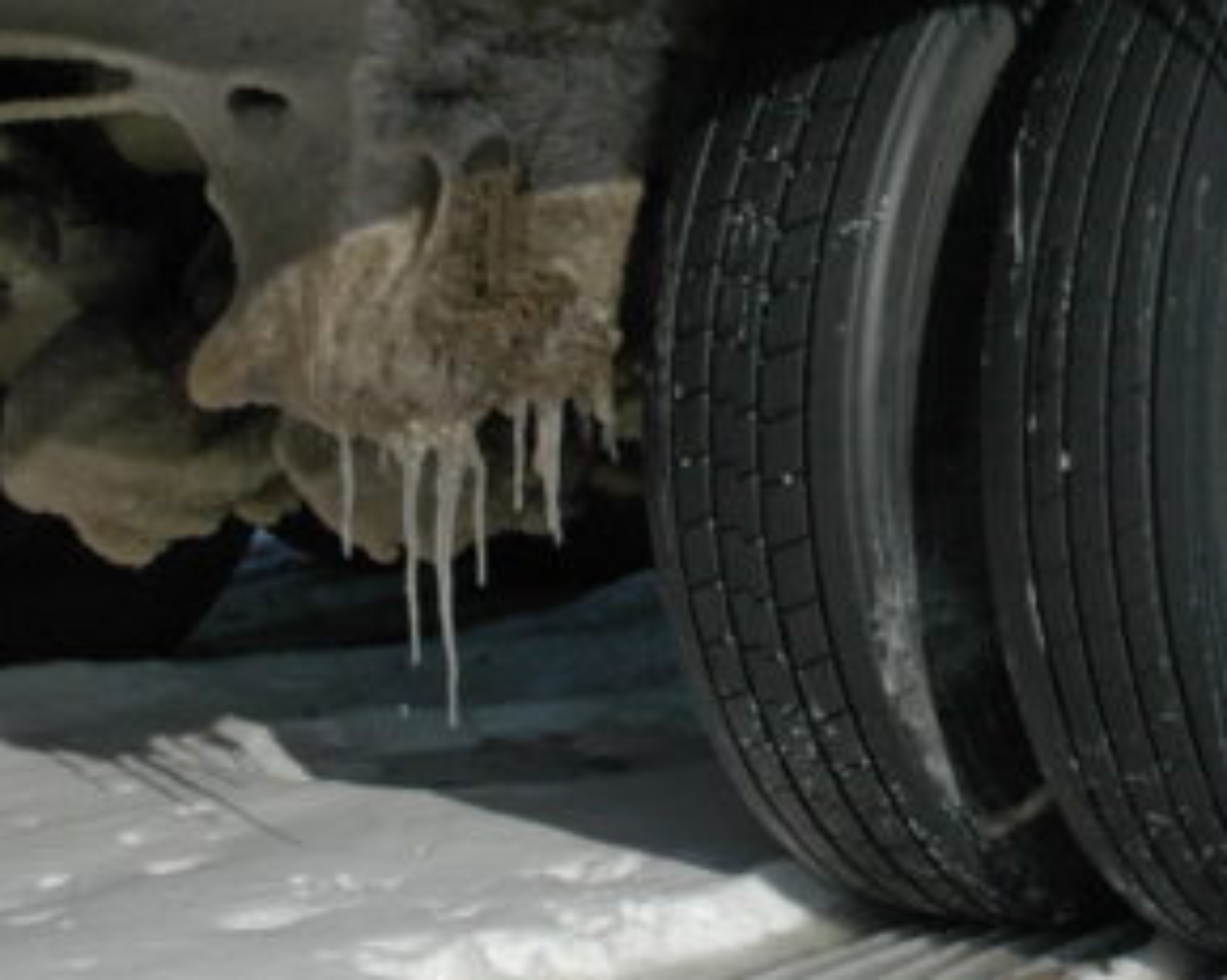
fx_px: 3449
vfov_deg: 16.0
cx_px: 1197
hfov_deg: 19.6
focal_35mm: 95
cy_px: 134
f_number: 14
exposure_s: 1/250
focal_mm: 31
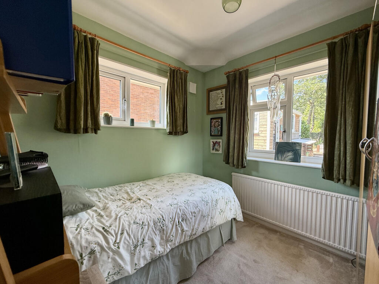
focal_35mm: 14
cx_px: 190
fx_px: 153
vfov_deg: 85.7
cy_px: 142
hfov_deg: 102.1
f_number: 2.2
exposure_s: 1/99
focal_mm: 2.22
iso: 100
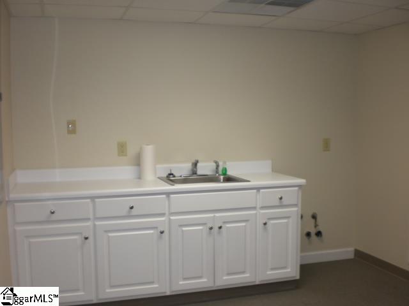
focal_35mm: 38
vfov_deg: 37.7
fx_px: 449
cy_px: 153
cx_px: 204
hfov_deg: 49.0
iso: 100
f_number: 3.1
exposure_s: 1/60
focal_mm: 6.3
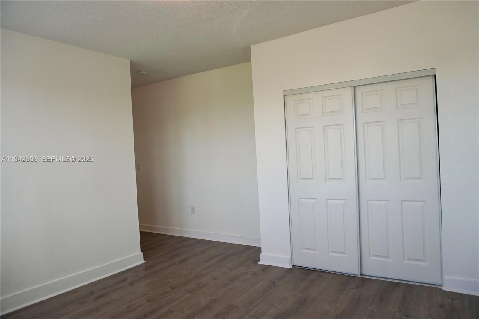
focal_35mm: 26
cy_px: 160
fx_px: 339
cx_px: 240
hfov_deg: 70.4
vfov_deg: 50.4
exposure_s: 1/160
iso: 250
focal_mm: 17
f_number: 4
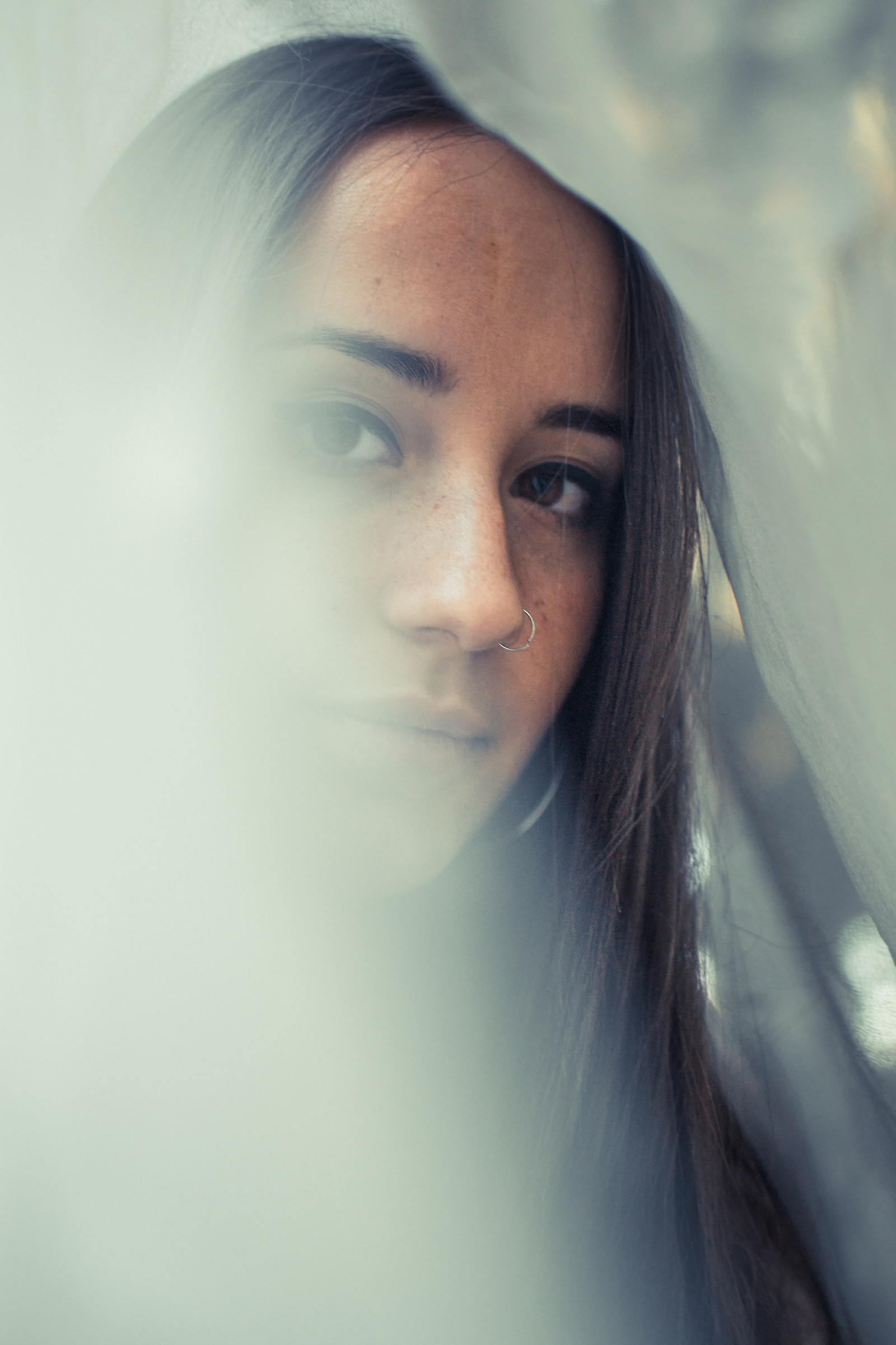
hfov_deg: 25.8
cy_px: 672
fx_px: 1960
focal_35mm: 52
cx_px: 448
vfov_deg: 37.9
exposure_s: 1/80
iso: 200
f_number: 2
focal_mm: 35
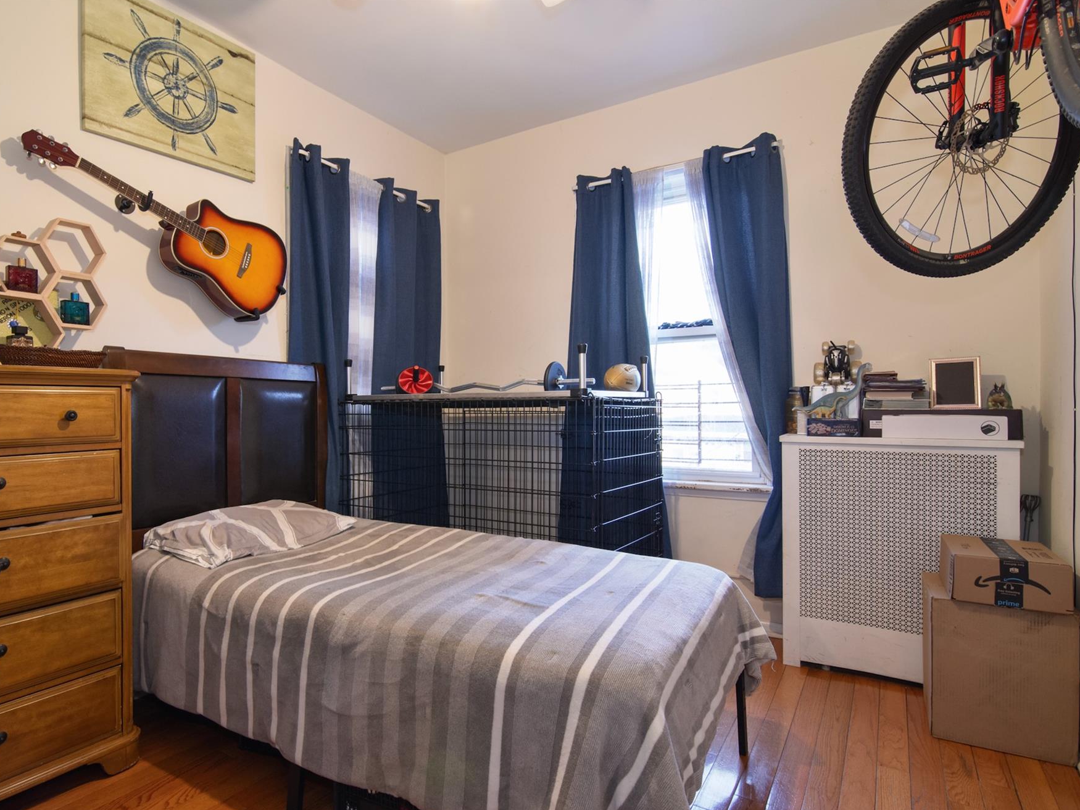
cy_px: 417
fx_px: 579
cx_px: 455
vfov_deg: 69.9
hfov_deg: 85.3
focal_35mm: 19
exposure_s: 1/20
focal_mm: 11
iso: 800
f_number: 8
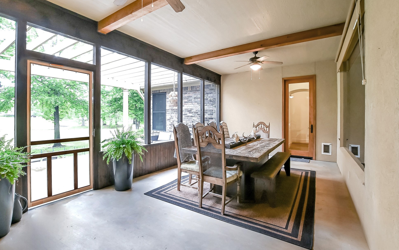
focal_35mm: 16
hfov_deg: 97.8
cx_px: 193
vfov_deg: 71.3
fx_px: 174
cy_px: 127
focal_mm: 10
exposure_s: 1/8
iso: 250
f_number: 7.1
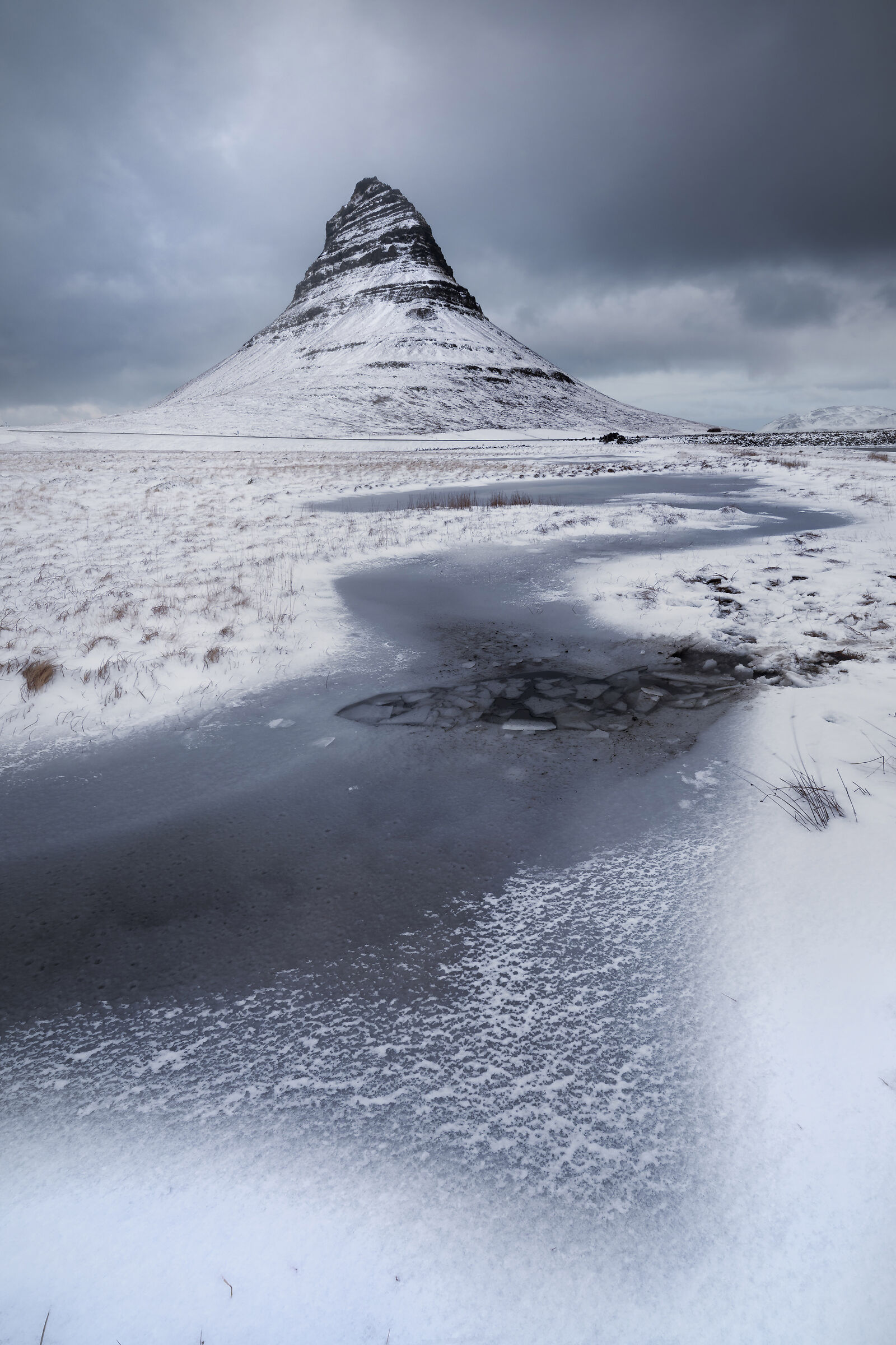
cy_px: 672
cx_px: 448
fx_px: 560
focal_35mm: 15
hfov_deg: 77.3
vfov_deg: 100.4
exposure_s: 1.3
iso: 100
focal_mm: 15
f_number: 11
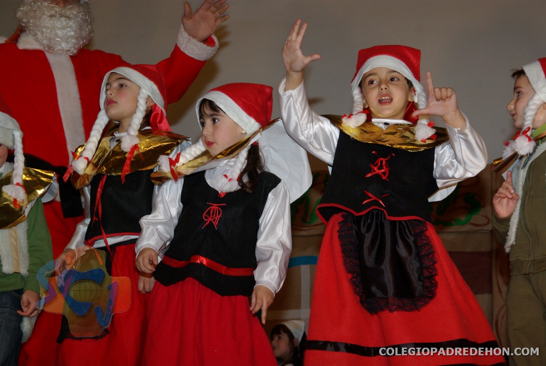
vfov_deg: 18.2
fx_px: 1139
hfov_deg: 27.0
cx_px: 273
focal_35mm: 75
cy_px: 183
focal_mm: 50
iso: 400
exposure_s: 1/60
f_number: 6.7
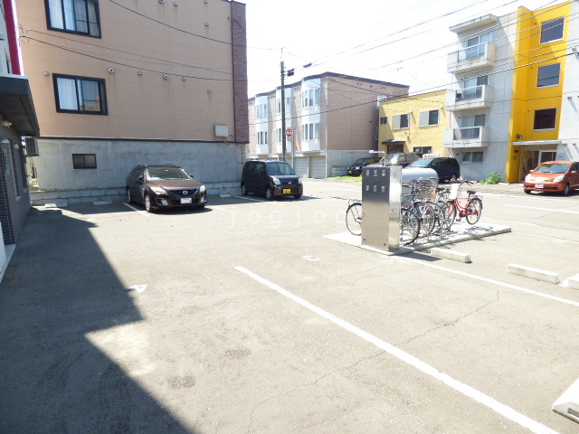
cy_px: 217
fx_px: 335
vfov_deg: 66.0
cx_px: 290
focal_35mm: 20
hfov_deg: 81.7
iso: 100
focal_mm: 3.58
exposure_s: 1/400
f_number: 2.8
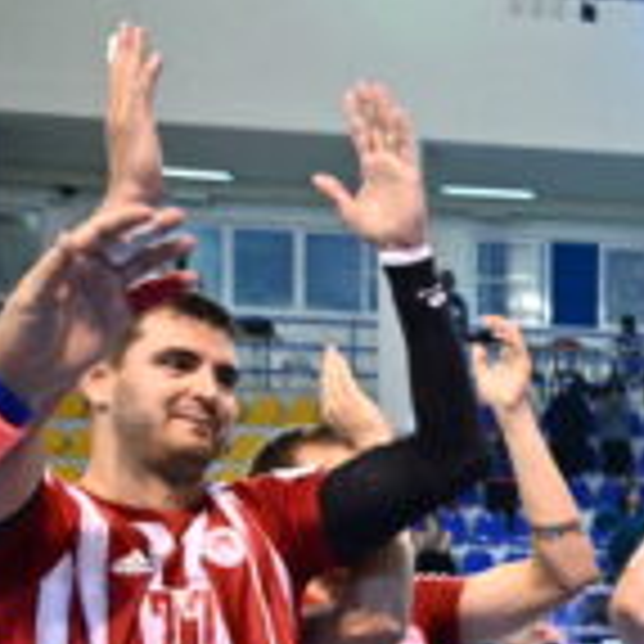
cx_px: 1441
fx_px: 2084
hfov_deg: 13.7
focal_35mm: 99
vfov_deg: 16.7
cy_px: 817
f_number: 4
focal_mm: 24
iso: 5600
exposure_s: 1/640
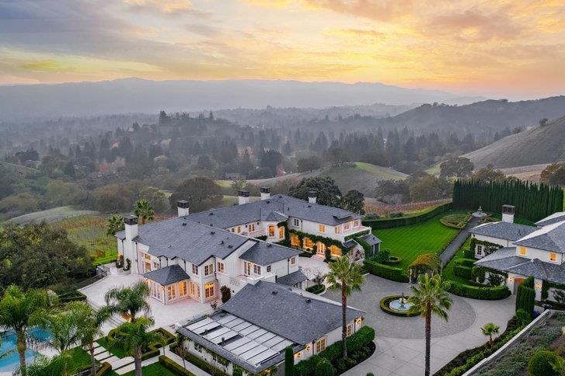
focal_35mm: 31
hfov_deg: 60.2
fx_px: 486
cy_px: 178
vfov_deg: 42.3
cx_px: 310
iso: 110
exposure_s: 1/400
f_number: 2.8
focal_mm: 8.38
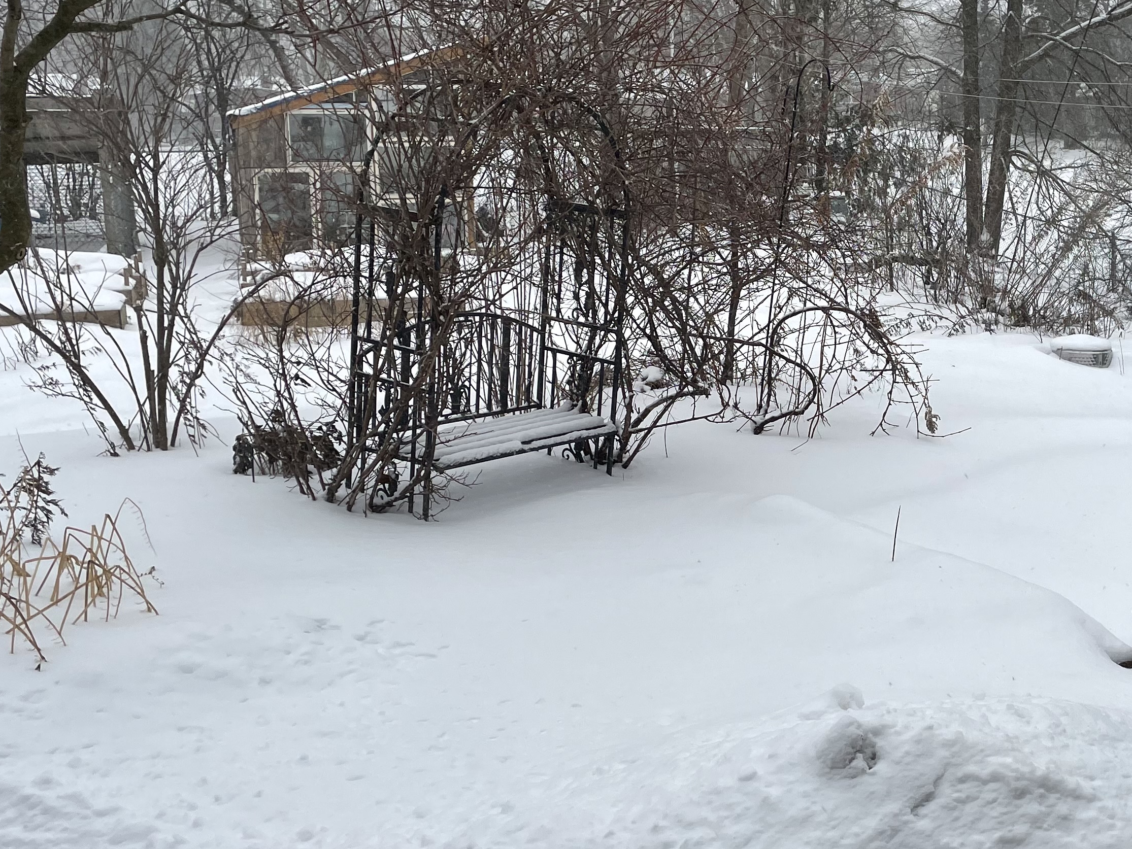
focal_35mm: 47
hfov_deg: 39.6
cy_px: 376
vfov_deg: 30.9
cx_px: 816
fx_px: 1537
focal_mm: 4.2
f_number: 1.6
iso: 32
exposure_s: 1/197
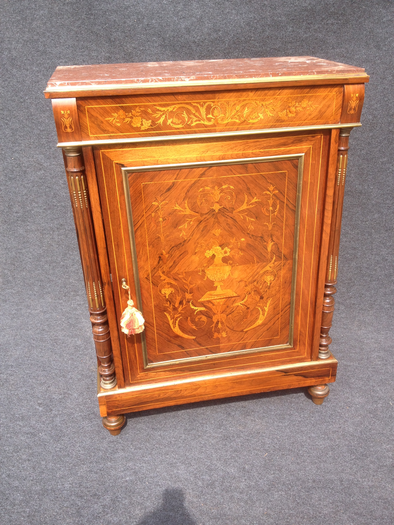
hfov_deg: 40.7
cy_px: 262
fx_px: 531
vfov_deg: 52.6
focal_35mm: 35
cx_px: 197
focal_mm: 4.28
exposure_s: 1/394
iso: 50
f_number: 2.4
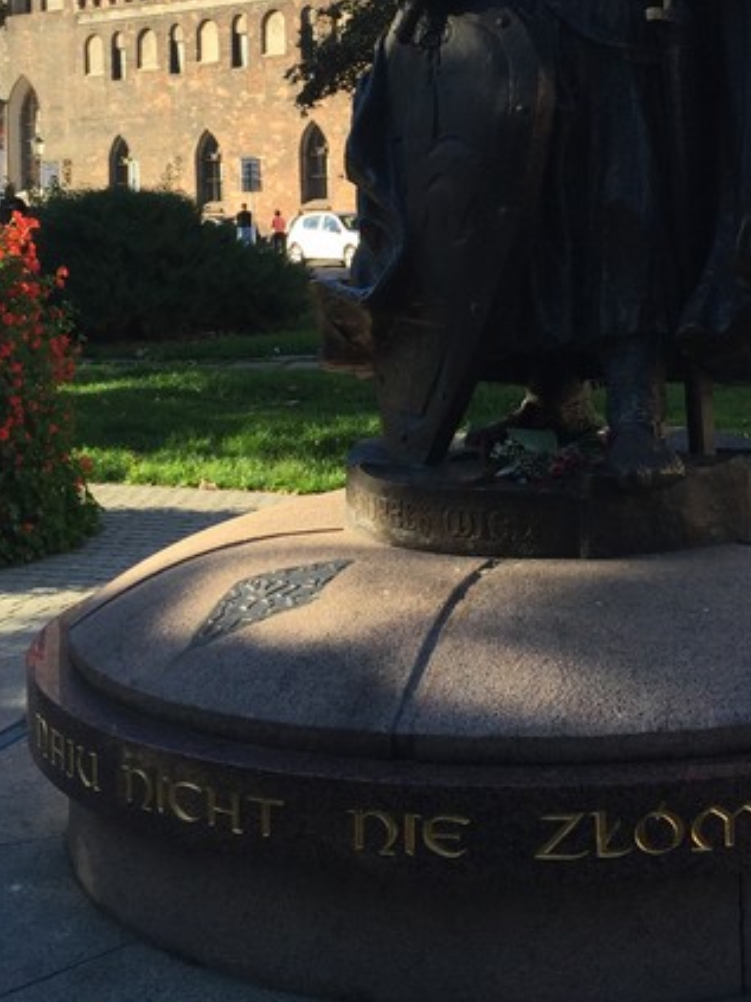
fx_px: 1621
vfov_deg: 33.5
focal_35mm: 56
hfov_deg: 25.8
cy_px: 230
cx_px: 566
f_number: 2.2
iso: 32
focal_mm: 4.15
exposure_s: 1/618
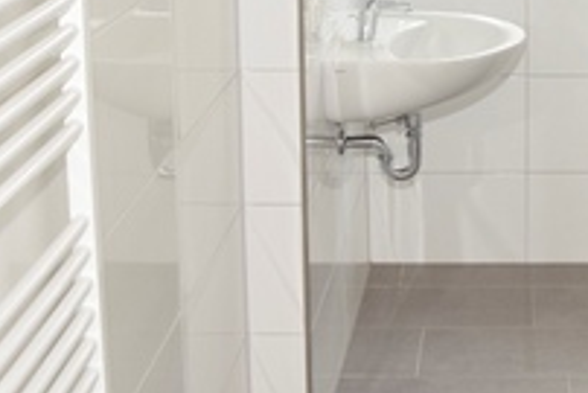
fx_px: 1455
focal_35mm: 89
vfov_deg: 14.9
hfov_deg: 22.1
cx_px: 562
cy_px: -73
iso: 720
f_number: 5.6
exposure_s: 1/125
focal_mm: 24
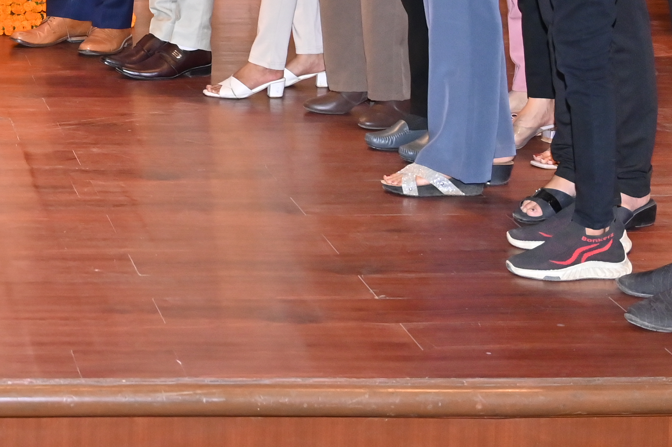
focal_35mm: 111
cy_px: -215
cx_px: -146
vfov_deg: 11.8
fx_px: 2070
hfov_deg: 17.5
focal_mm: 33
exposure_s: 1/160
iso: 1000
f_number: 5.6
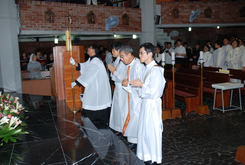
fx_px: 245
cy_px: 82
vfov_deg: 37.0
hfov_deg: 53.0
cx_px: 122
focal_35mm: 36
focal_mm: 24
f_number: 5.6
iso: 200
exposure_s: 1/60
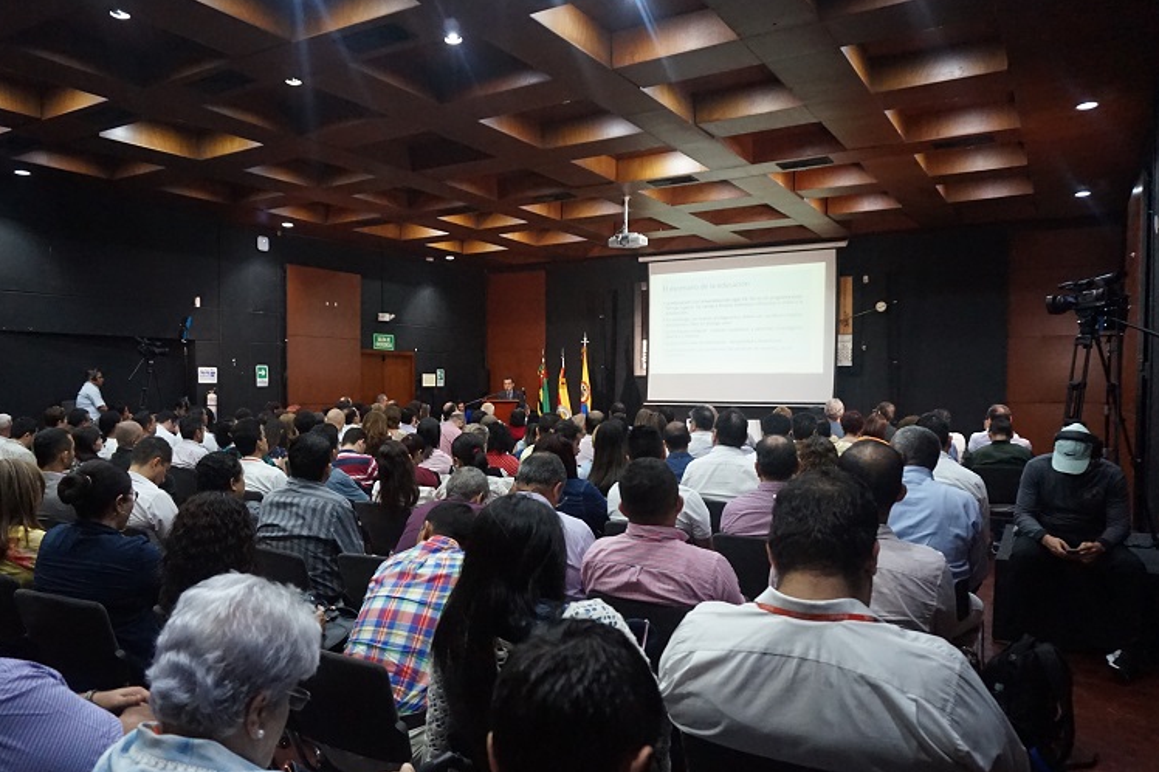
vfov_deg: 47.8
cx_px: 518
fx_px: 869
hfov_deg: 67.2
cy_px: 425
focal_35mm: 27
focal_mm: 16
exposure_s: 1/125
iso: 3200
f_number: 3.5
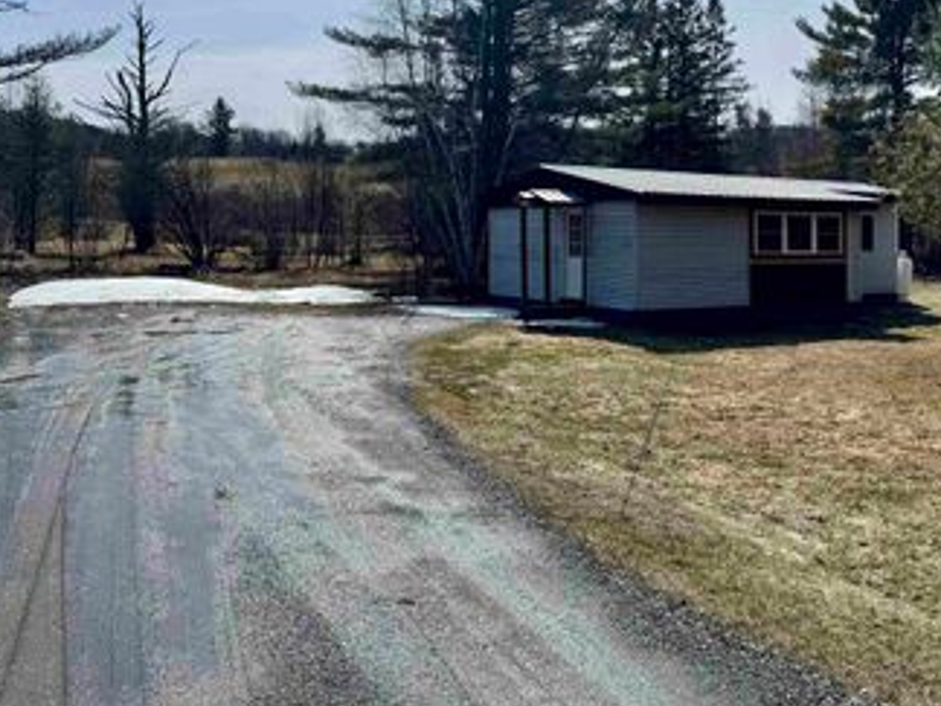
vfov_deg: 38.2
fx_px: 1006
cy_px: 231
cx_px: 639
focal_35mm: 37
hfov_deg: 49.1
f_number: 1.78
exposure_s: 1/10417
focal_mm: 6.76
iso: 80
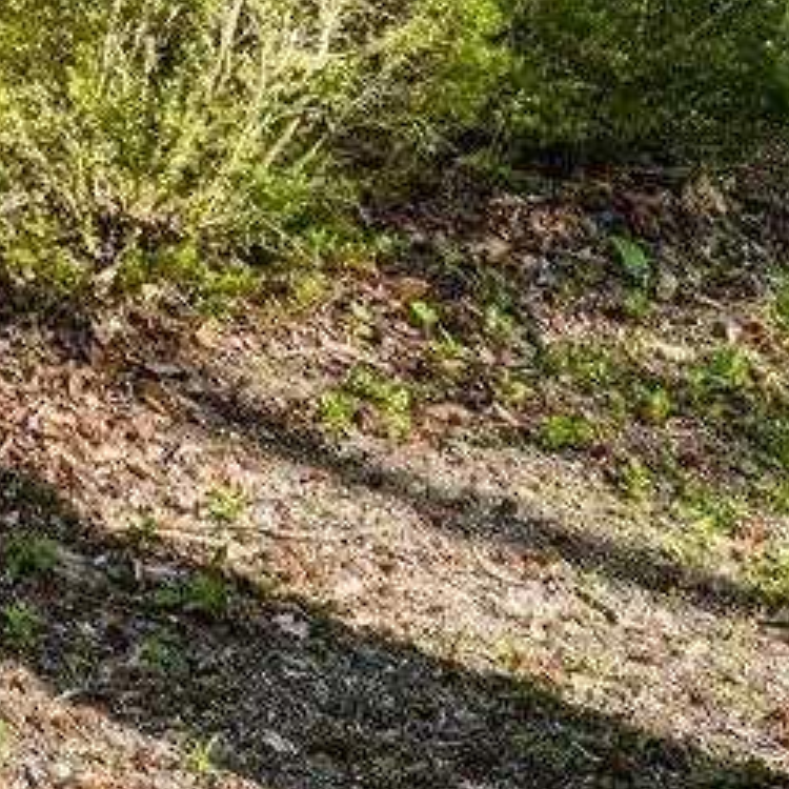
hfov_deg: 11.3
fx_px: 3692
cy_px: -660
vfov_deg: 11.3
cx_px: -650
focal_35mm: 143
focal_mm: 20.6
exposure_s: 1/25
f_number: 8
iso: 100
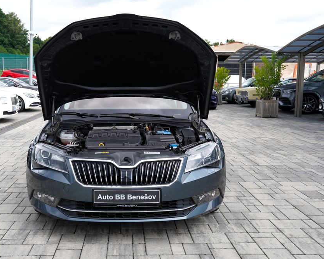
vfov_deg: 39.2
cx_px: 125
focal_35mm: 38
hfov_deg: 47.6
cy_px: 128
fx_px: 364
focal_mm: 33
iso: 100
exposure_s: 1/160
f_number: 6.3
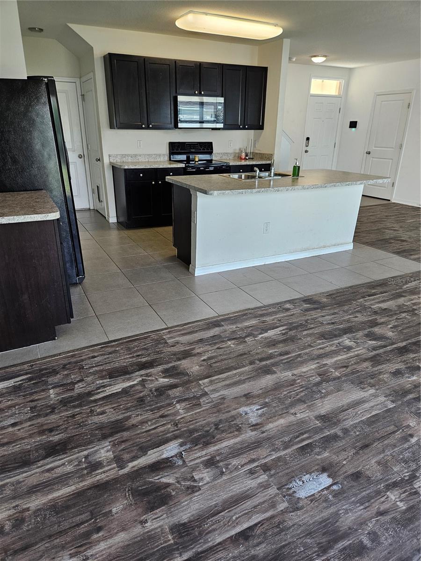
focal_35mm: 23
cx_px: 210
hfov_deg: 58.9
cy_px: 280
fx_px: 373
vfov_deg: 73.9
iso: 125
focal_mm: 5.4
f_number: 1.8
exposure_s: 1/120
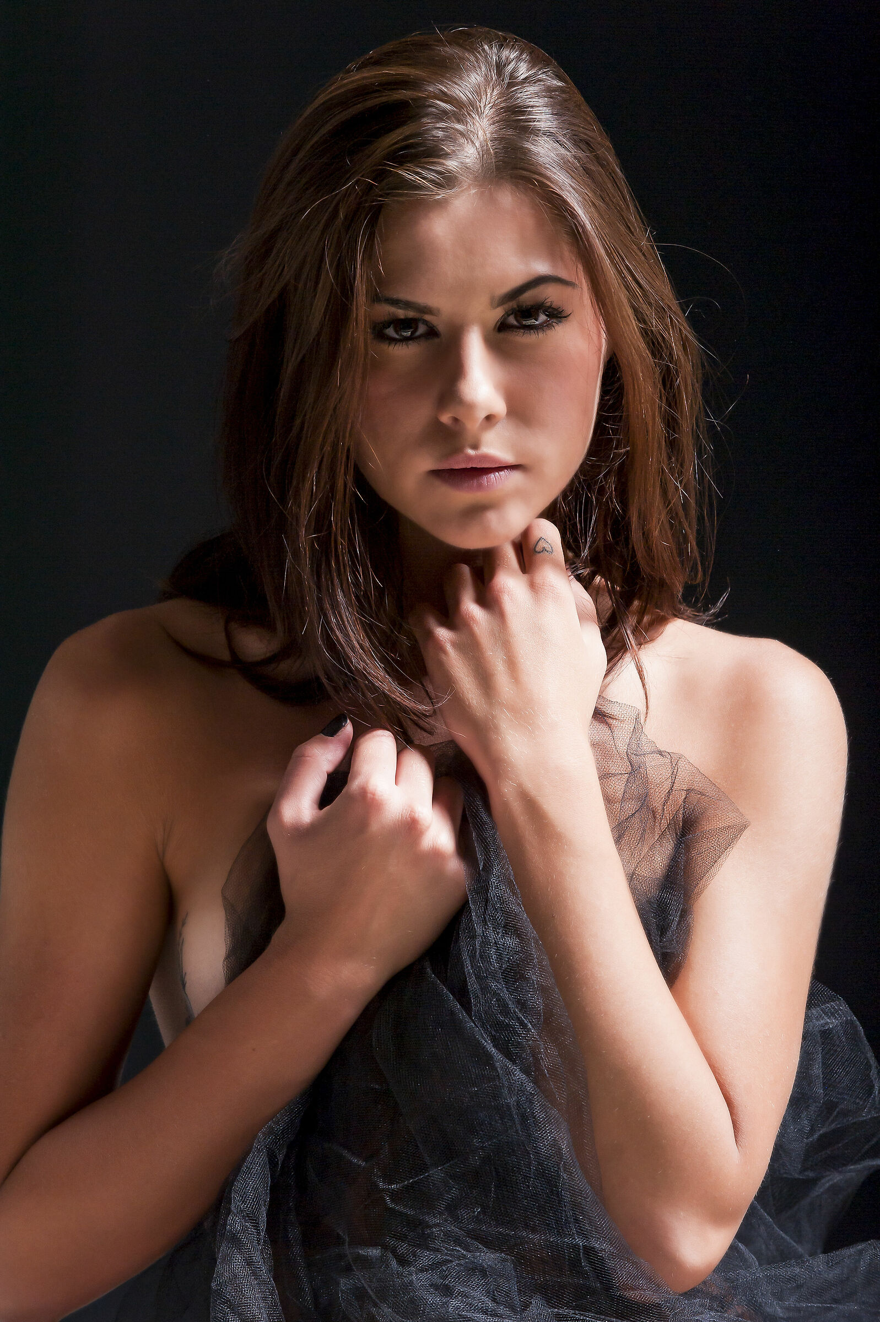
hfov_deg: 8.8
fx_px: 5690
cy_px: 661
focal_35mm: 155
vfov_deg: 13.3
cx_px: 440
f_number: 10
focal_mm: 155
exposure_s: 1/250
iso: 200
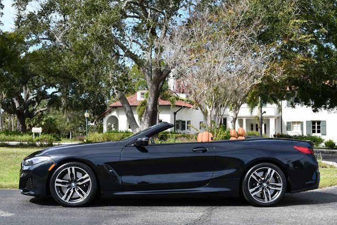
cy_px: 113
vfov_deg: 27.6
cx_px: 168
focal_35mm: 49
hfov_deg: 40.3
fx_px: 459
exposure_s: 1/250
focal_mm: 24
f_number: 8
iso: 140
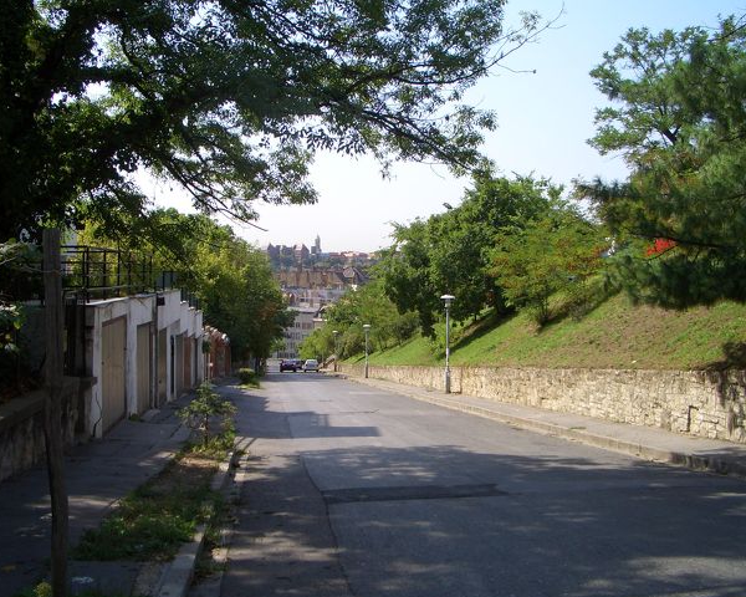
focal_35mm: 37
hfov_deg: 49.1
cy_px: 302
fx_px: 817
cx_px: 375
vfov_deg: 40.1
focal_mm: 5.8
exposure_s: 1/250
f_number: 4.3
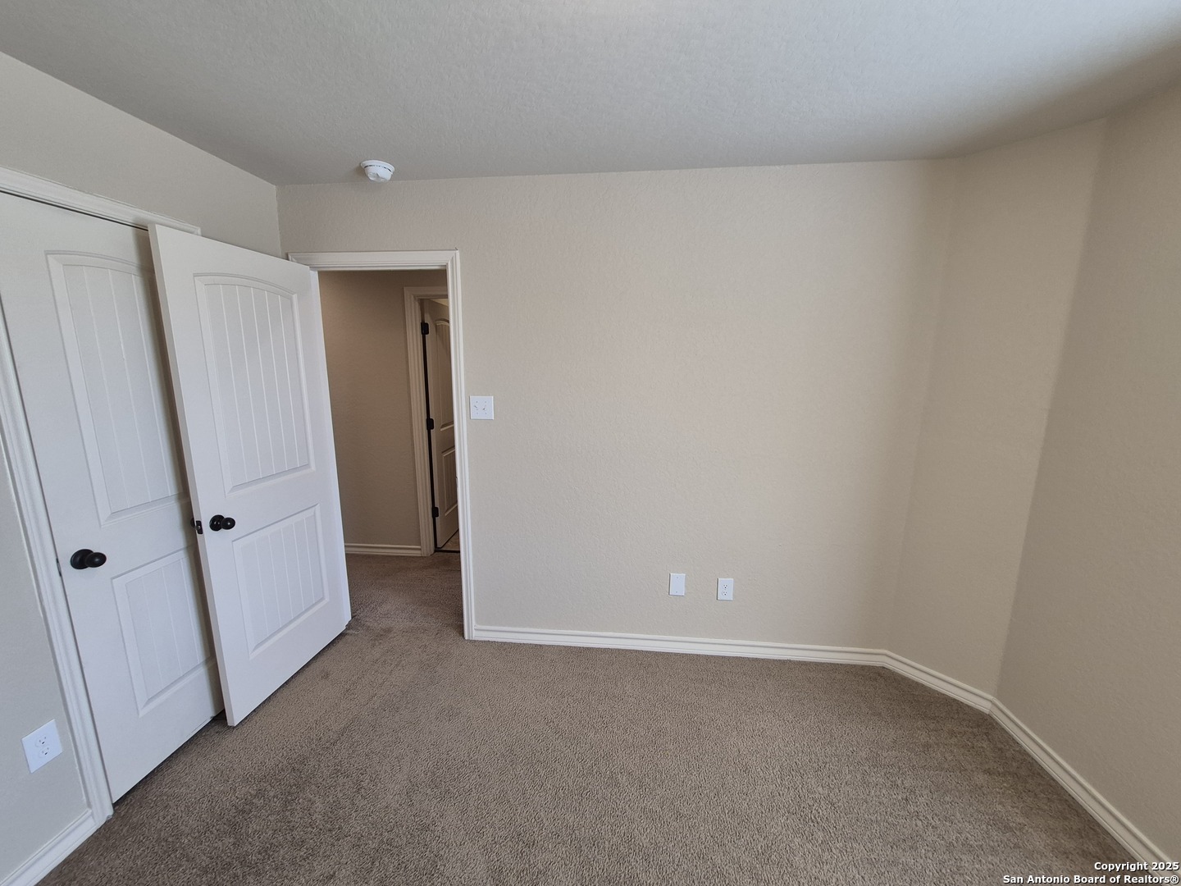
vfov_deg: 89.9
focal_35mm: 13
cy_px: 443
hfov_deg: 106.2
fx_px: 444
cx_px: 590
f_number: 2.2
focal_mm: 1.74
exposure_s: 1/60
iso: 64
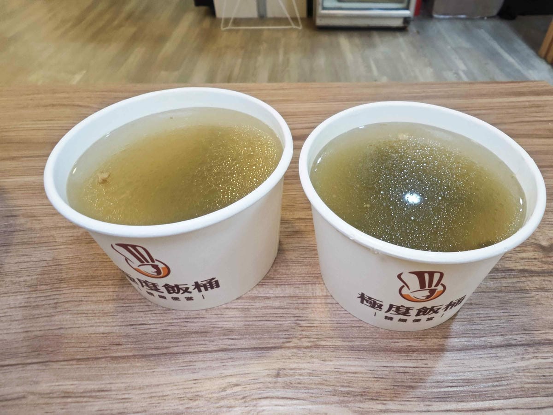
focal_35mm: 23
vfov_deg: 58.9
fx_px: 367
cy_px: 208
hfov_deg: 73.9
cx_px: 276
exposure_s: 1/60
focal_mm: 2.03
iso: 100
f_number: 1.8
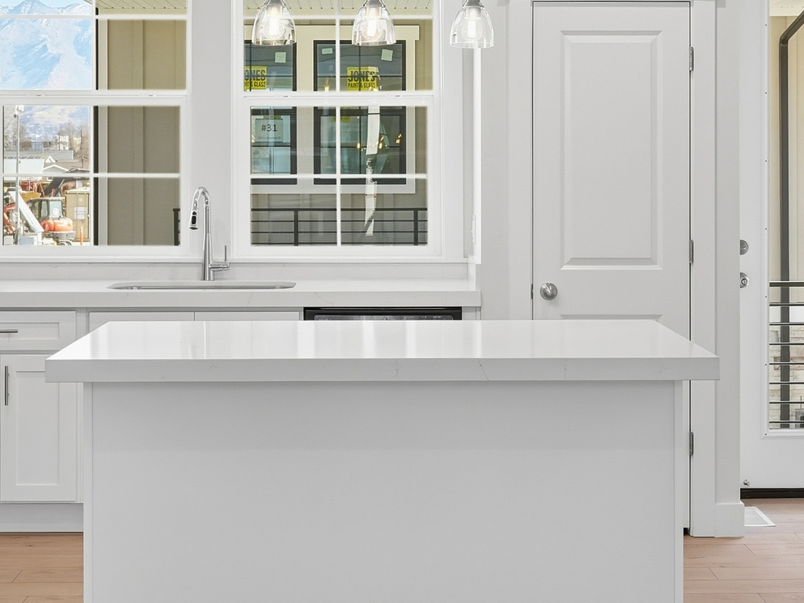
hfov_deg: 29.4
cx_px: 394
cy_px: 180
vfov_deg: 22.1
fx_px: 1533
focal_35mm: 66
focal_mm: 35
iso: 250
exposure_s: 1/500
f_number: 10
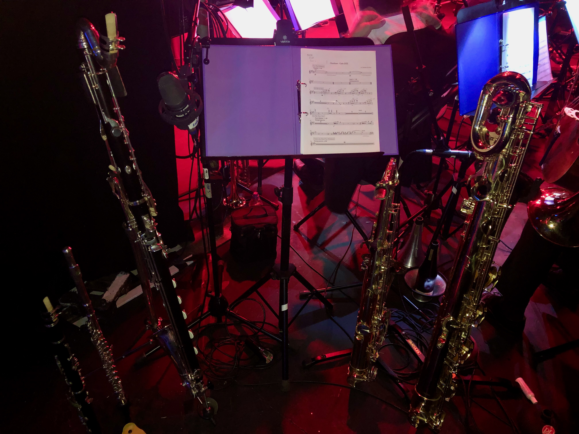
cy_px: 217
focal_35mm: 28
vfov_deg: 49.7
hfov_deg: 63.4
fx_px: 468
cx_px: 290
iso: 250
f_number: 1.8
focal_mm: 3.99
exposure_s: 1/4
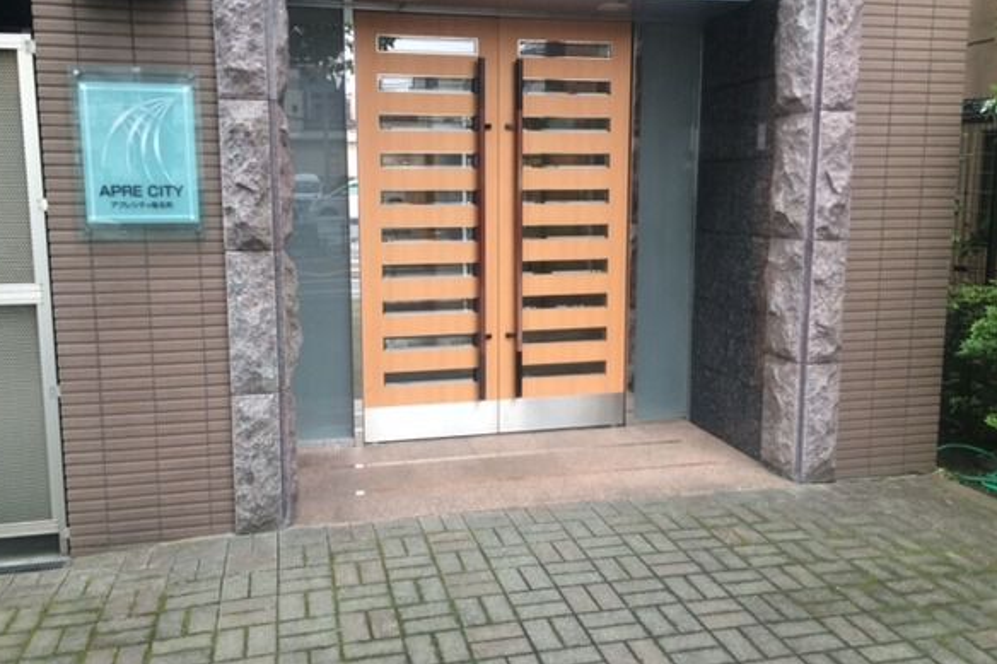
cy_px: 312
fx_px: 858
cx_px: 488
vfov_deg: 42.3
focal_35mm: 31
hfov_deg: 60.3
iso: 32
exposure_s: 1/30
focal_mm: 4.15
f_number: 2.2
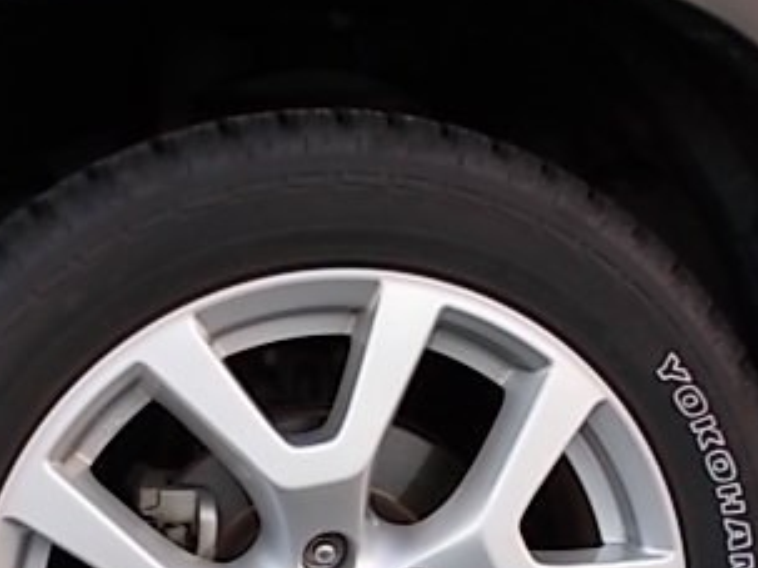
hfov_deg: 34.9
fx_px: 1204
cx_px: 328
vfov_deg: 25.3
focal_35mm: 55
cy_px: 565
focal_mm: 4.6
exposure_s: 1/100
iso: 80
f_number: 3.2
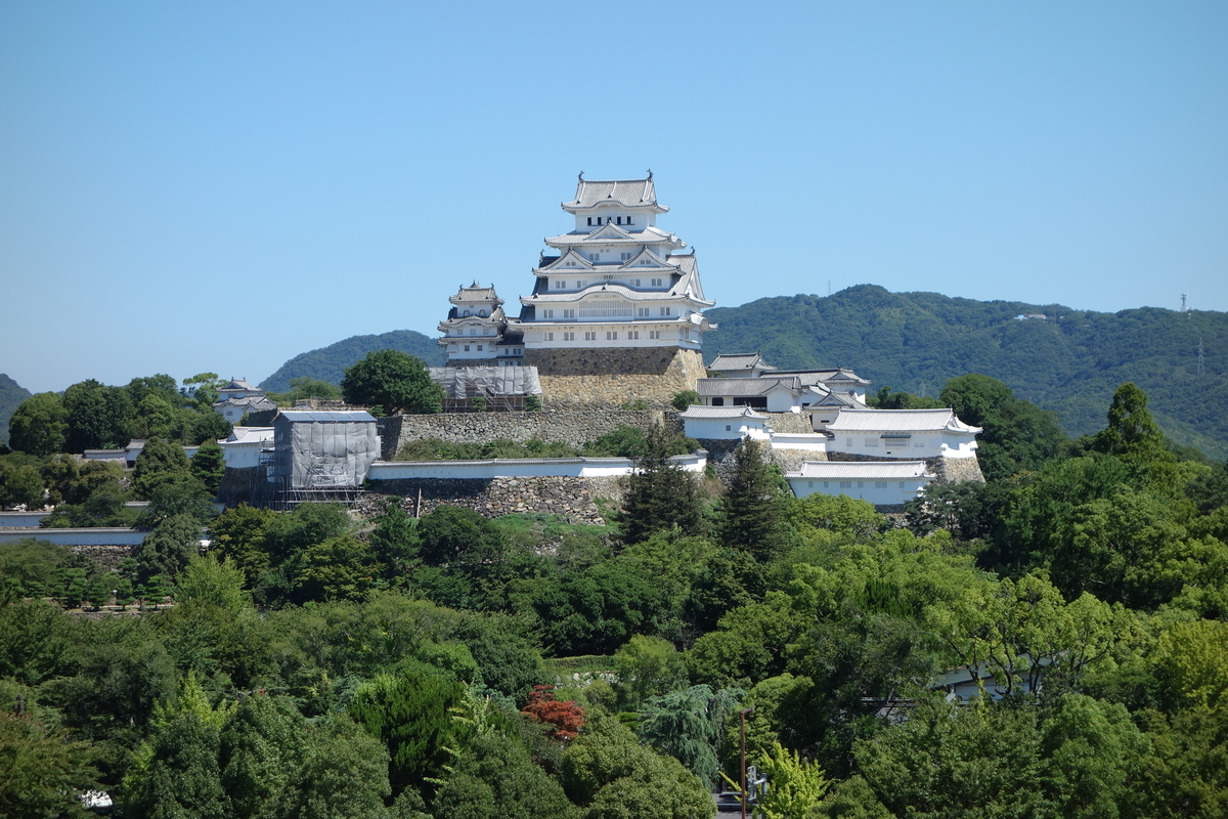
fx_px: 3411
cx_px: 614
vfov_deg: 13.7
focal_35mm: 100
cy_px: 410
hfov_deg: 20.4
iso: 125
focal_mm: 37.1
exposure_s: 1/500
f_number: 5.6
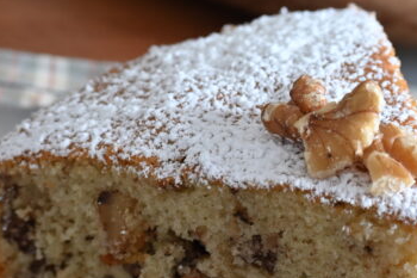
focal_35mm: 243
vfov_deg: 5.6
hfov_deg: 8.5
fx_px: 2813
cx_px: 231
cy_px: 187
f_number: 8
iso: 640
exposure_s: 1/10
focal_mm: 79
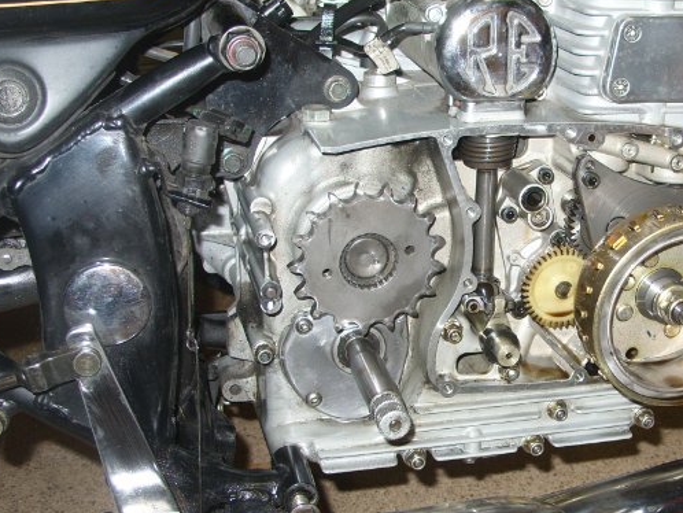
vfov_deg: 24.0
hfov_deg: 31.1
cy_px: 289
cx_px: 509
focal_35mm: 61
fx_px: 1204
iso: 50
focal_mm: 7.8
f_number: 2.8
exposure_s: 1/30
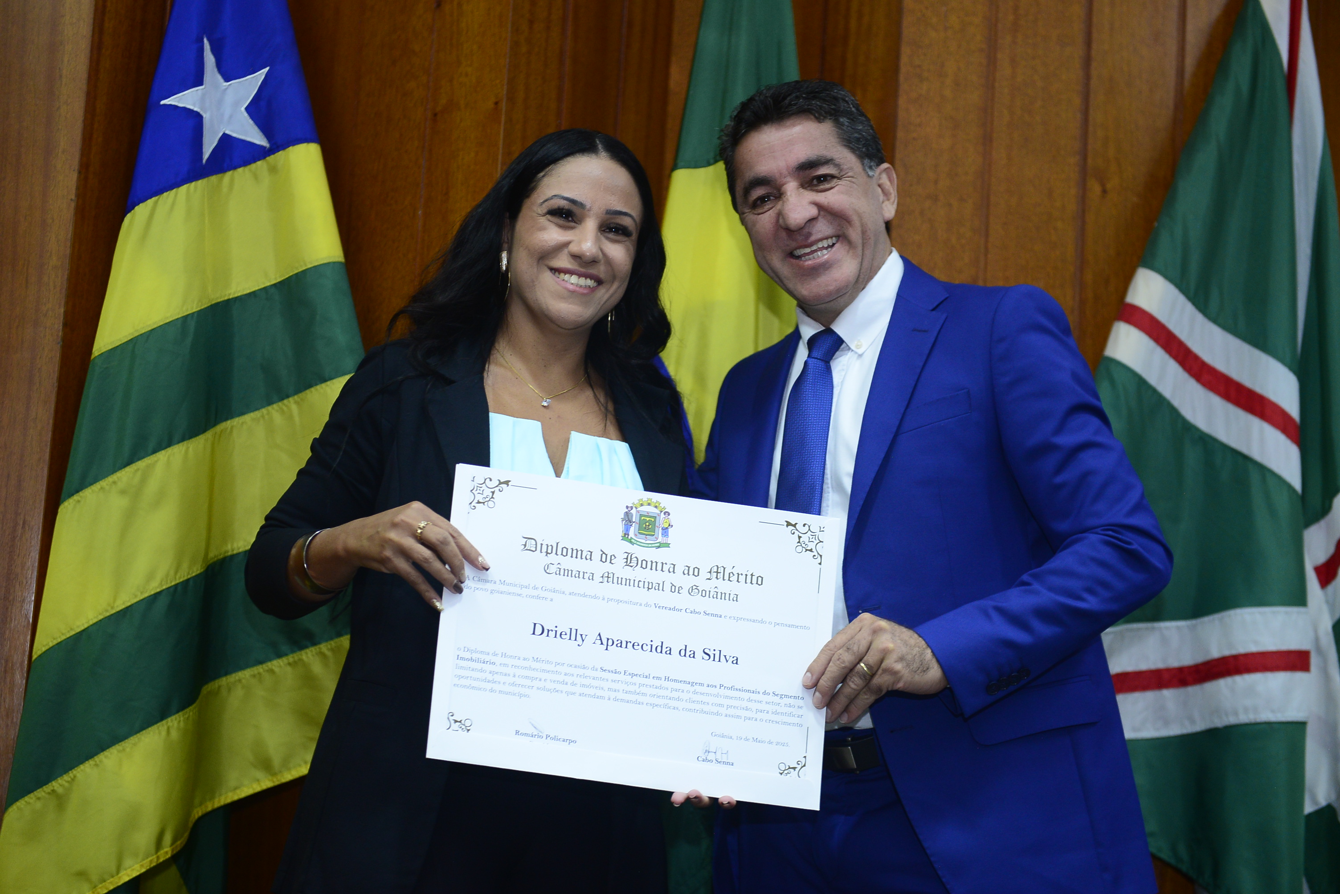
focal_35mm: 66
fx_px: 2457
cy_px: 447
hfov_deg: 30.5
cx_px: 670
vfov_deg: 20.6
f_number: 4
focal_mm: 66
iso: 1600
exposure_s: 1/125
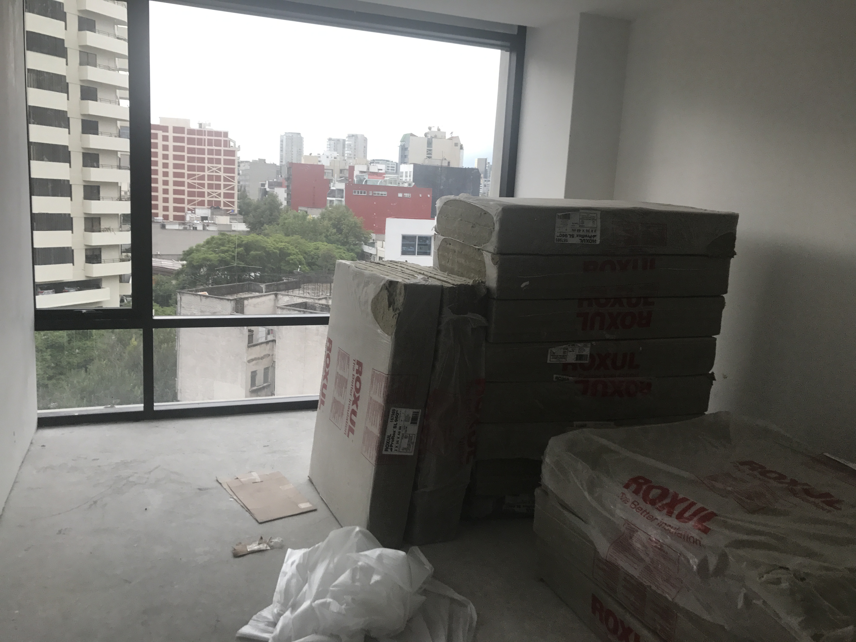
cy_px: 321
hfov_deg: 63.4
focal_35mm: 28
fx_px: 692
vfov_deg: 49.7
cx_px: 428
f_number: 1.8
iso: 40
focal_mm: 3.99
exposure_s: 1/120
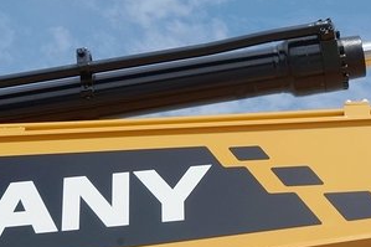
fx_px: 1363
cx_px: 278
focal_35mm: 132
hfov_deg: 15.4
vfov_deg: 10.3
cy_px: 29
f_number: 9
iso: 100
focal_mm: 33
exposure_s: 1/320
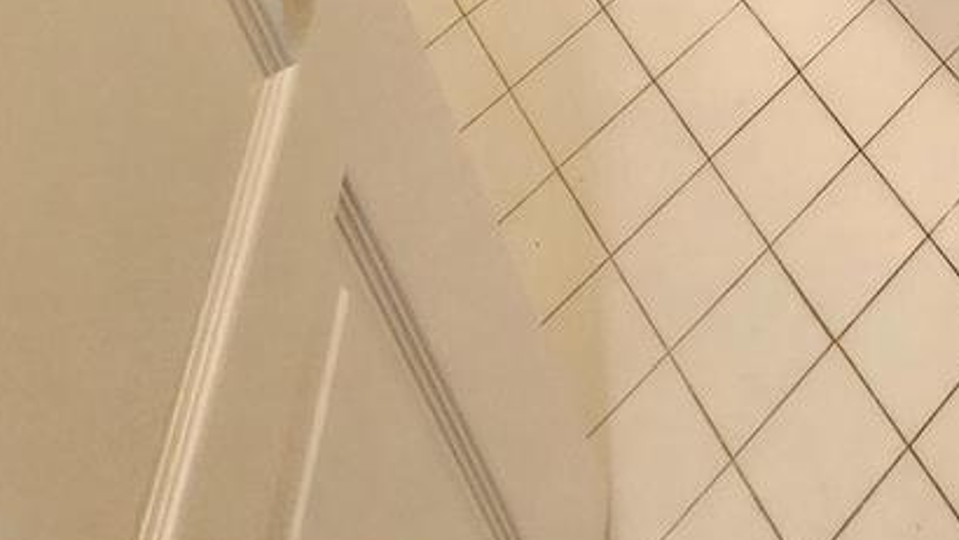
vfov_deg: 11.9
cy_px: -1033
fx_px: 1348
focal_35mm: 53
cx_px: 1181
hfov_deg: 31.9
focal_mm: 2.2
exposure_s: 1/60
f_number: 2.2
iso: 320
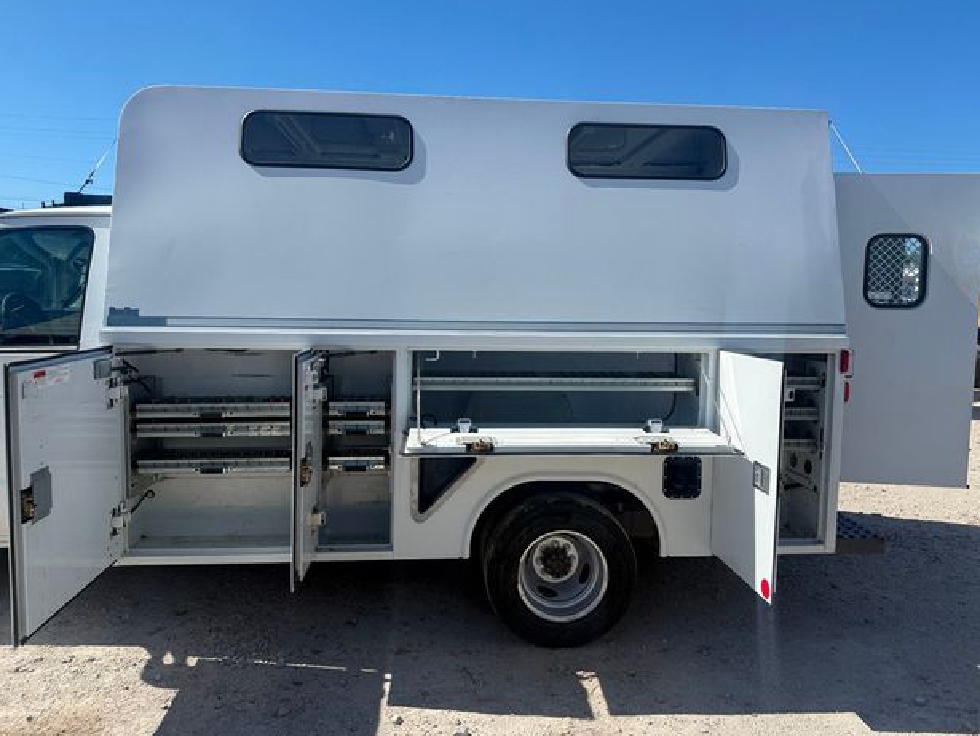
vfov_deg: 54.9
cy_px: 361
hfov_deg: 69.4
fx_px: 708
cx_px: 496
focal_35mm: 25
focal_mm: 6.76
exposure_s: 1/5714
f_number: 1.78
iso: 80
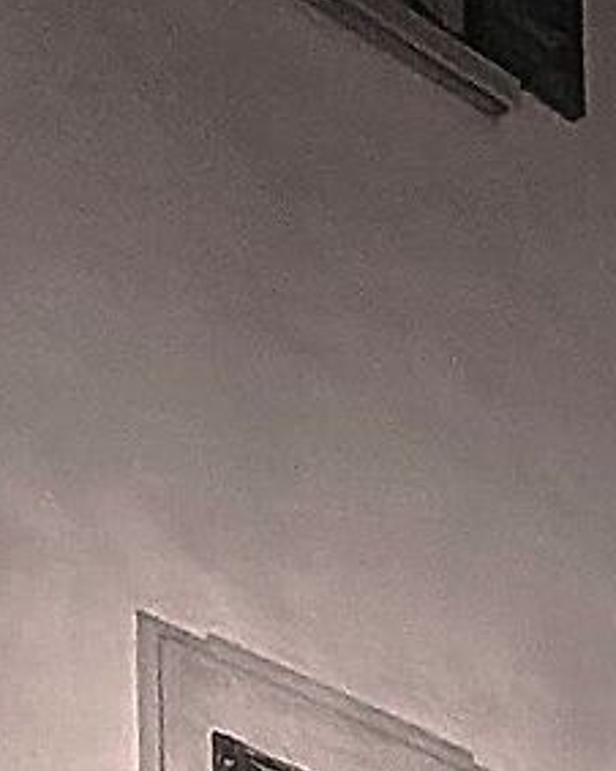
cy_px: 1599
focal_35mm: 199
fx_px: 4540
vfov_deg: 9.1
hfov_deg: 7.7
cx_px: 763
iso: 35
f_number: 1.7
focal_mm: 4.53
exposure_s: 1/25
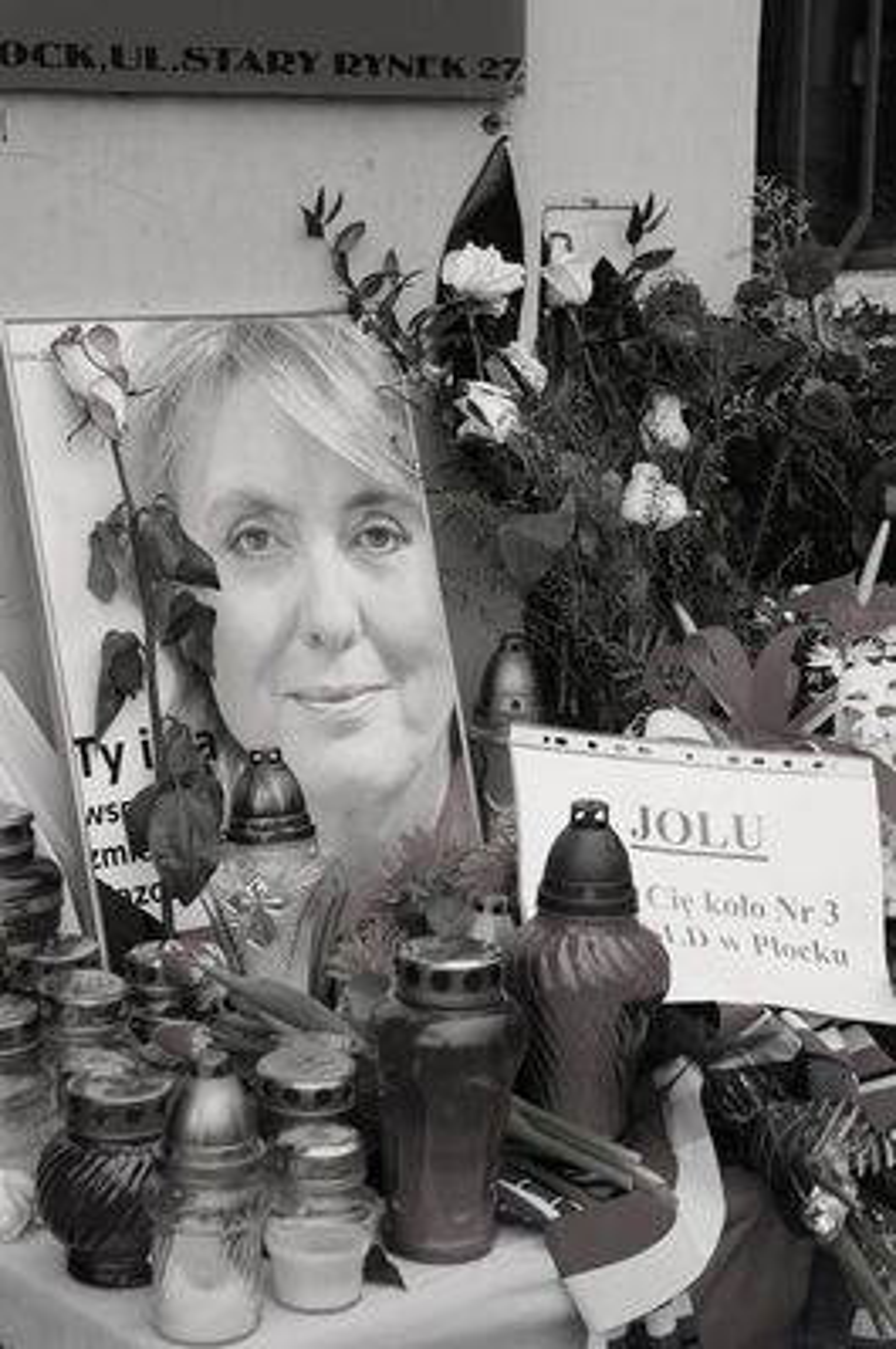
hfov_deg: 18.1
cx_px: 448
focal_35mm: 75
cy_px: 674
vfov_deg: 27.0
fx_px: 2807
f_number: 5.6
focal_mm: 50
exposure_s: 1/90
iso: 200
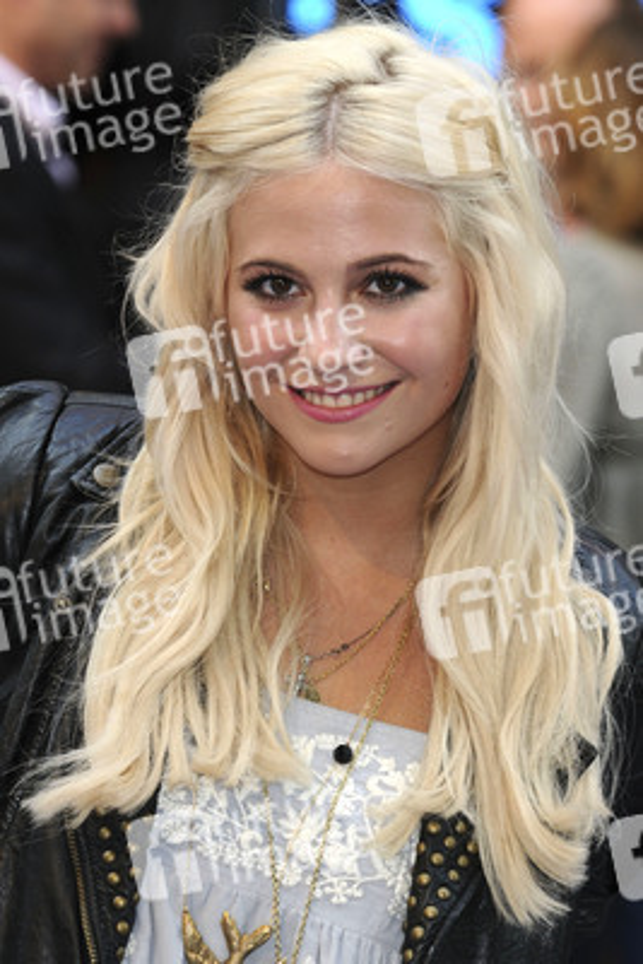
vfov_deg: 8.9
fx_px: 6223
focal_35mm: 232
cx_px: 322
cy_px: 482
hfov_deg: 5.9
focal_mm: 155
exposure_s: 1/250
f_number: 5.6
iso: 400
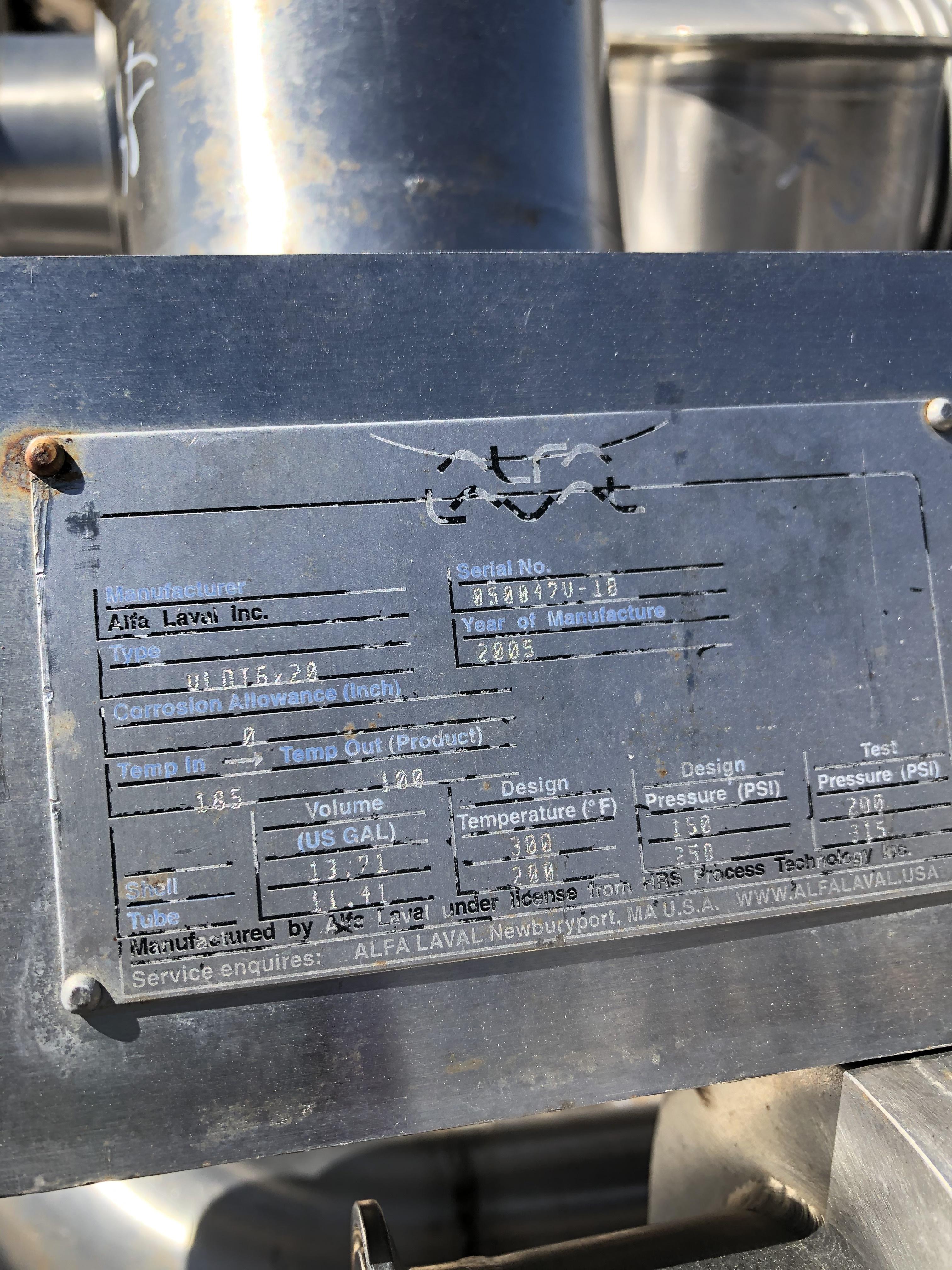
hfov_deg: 49.7
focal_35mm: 28
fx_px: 1027
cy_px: 635
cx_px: 476
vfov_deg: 63.4
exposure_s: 1/1043
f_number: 1.8
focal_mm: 3.99
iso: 20
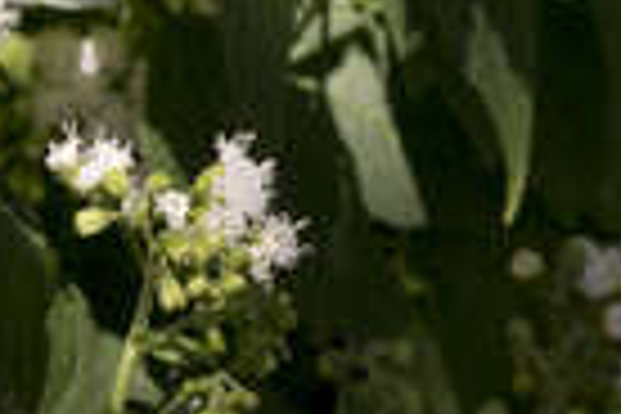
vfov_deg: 3.5
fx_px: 6760
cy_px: 331
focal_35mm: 392
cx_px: 369
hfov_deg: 5.3
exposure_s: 1/250
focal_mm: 45
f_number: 8
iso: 200
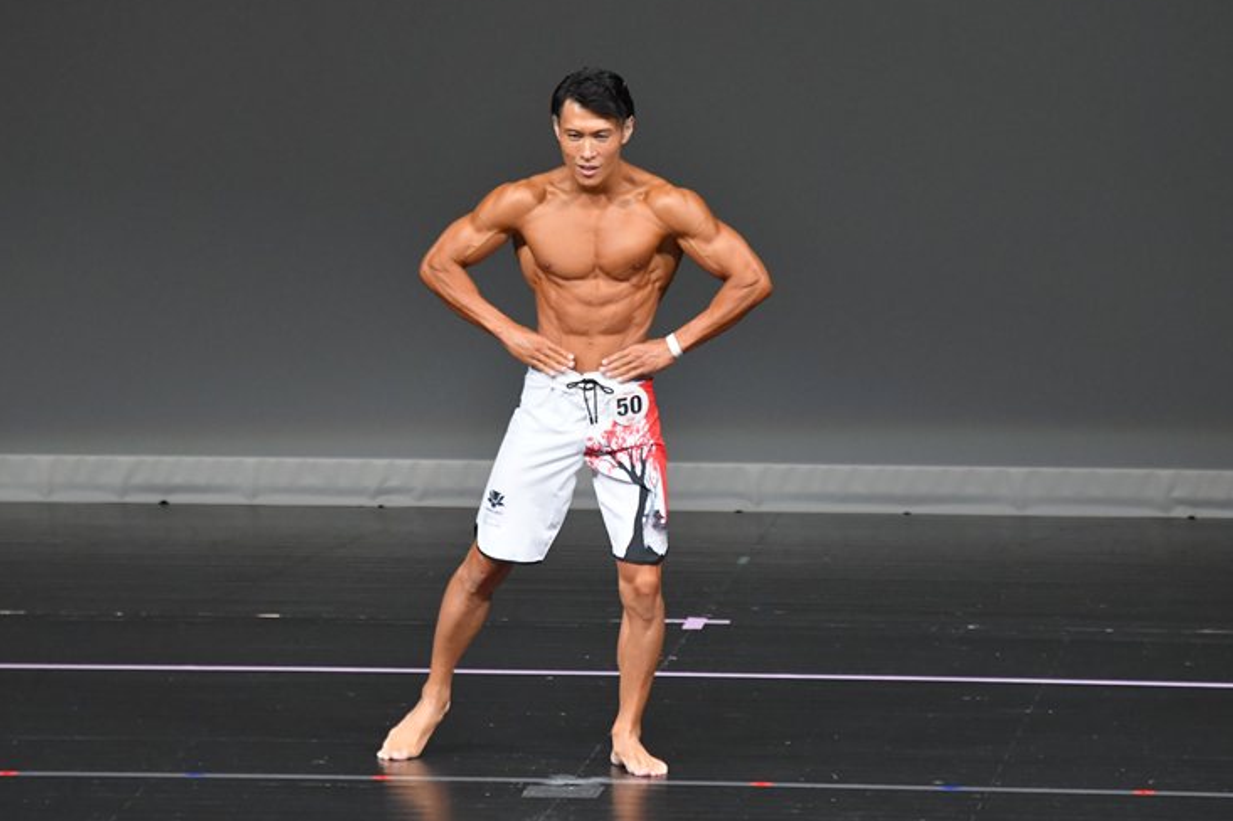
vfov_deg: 3.8
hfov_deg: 5.6
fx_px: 12495
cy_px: 409
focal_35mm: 365
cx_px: 608
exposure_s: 1/400
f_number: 5.6
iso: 4000
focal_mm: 230
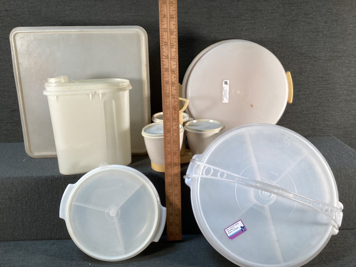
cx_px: 178
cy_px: 134
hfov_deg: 58.3
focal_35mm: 31
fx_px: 319
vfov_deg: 45.4
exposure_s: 1/60
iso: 50
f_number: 2.4
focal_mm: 3.3
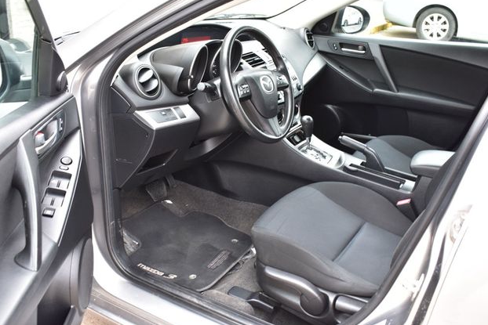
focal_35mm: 37
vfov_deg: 36.0
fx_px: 502
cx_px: 239
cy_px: 163
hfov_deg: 51.9
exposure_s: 1/20
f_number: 6.3
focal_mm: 24
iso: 400
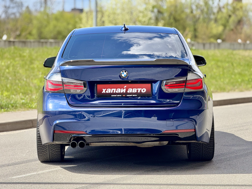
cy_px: 94
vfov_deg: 12.3
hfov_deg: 16.4
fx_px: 874
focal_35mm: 120
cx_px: 126
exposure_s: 1/244
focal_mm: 15.66
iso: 50
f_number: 2.8
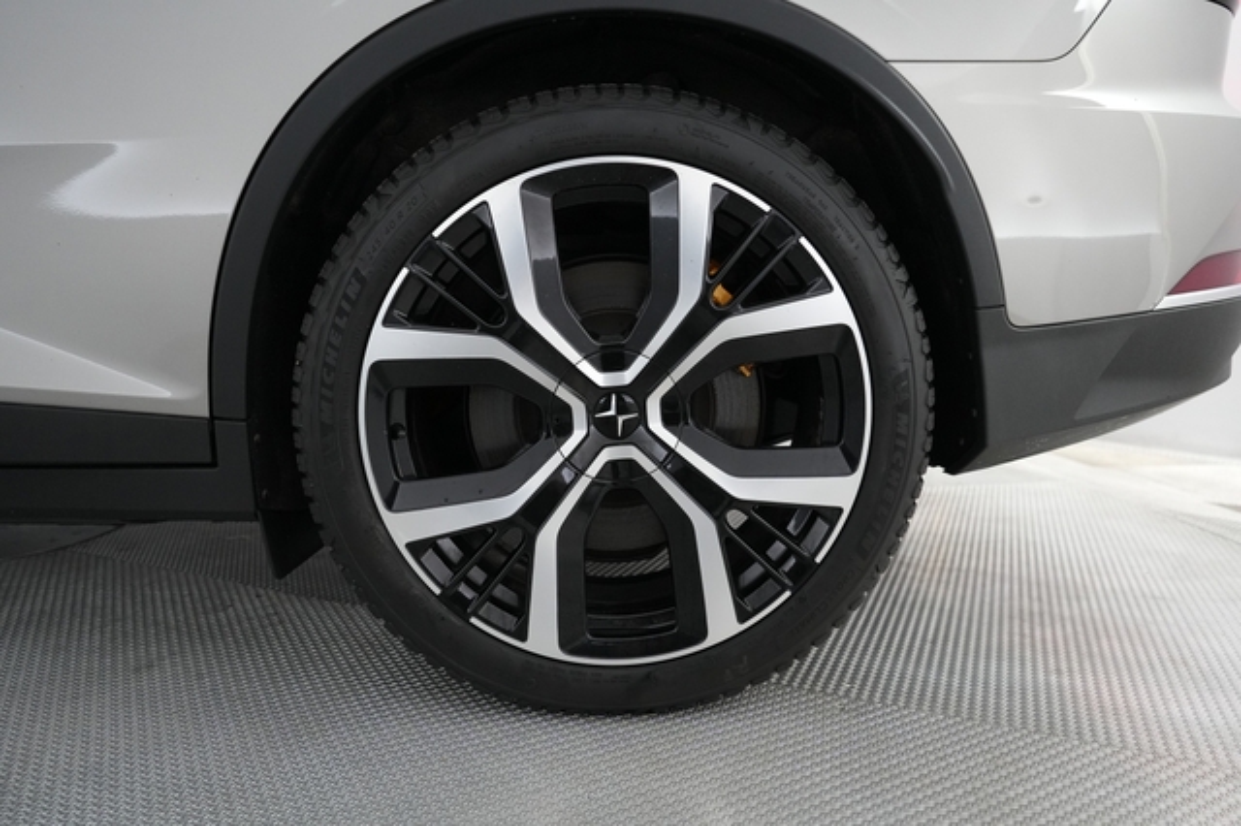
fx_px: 861
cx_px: 620
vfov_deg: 51.2
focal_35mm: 25
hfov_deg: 71.5
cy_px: 413
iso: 4000
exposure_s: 1/250
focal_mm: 25
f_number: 2.8
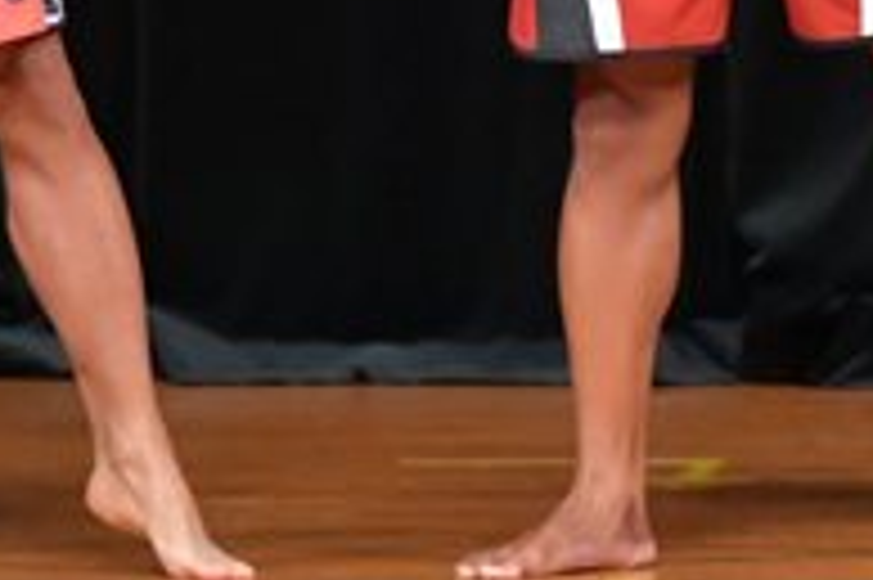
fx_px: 24738
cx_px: 1442
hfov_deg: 2.0
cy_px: -252
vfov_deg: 1.3
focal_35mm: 1021
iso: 5000
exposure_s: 1/400
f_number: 5.6
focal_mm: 170
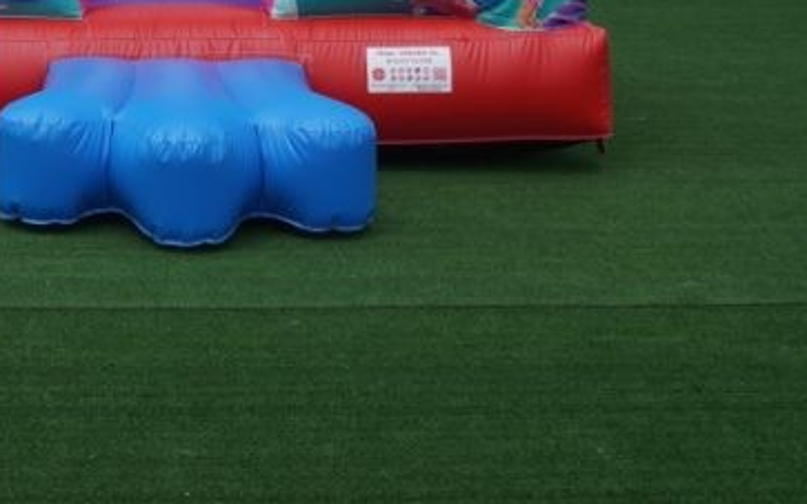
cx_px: 47
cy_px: -172
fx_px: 1518
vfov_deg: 17.6
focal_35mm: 69
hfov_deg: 28.4
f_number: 5.6
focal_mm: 16
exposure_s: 1/500
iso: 100
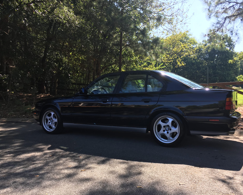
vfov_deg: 47.1
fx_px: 223
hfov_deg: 57.1
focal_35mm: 31
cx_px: 130
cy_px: 99
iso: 25
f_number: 2.2
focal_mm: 4.15
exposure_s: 1/422
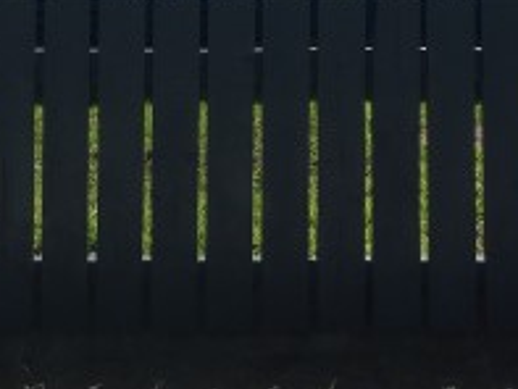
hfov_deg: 20.6
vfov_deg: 14.9
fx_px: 1407
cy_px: -137
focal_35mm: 94
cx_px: 84
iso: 32
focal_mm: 4.15
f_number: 2.2
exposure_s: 1/2083
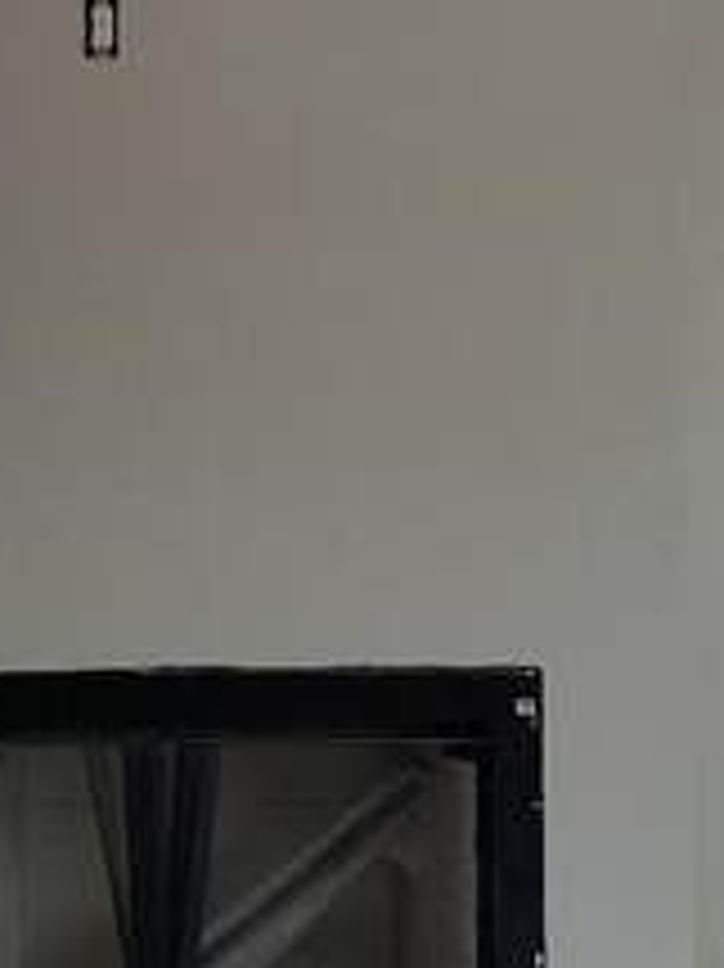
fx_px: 3238
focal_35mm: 116
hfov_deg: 12.7
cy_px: 180
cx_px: 256
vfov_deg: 16.8
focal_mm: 4.3
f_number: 2.4
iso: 125
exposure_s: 1/33
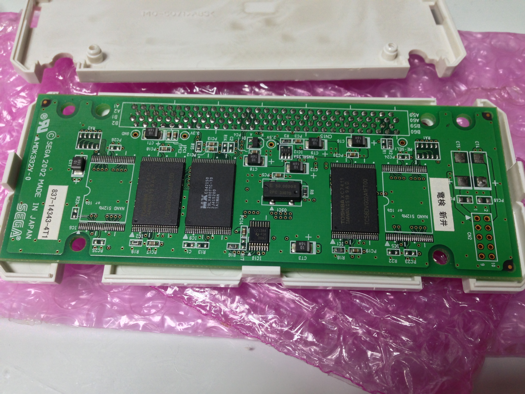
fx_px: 500
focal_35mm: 33
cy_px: 197
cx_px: 262
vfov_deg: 42.9
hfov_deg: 55.4
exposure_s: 1/20
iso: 80
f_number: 2.4
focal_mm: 4.13
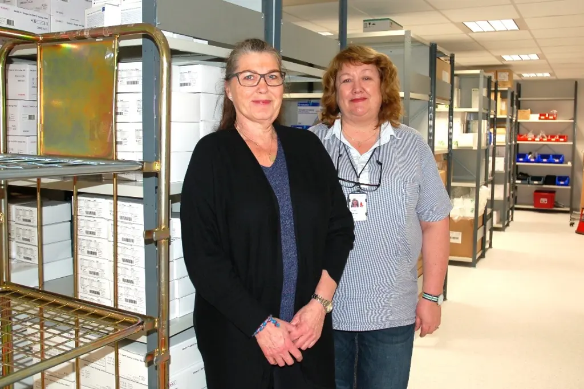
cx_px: 292
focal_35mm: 33
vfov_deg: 39.9
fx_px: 535
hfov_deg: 57.2
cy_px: 194
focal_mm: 22
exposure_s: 1/60
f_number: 3.8
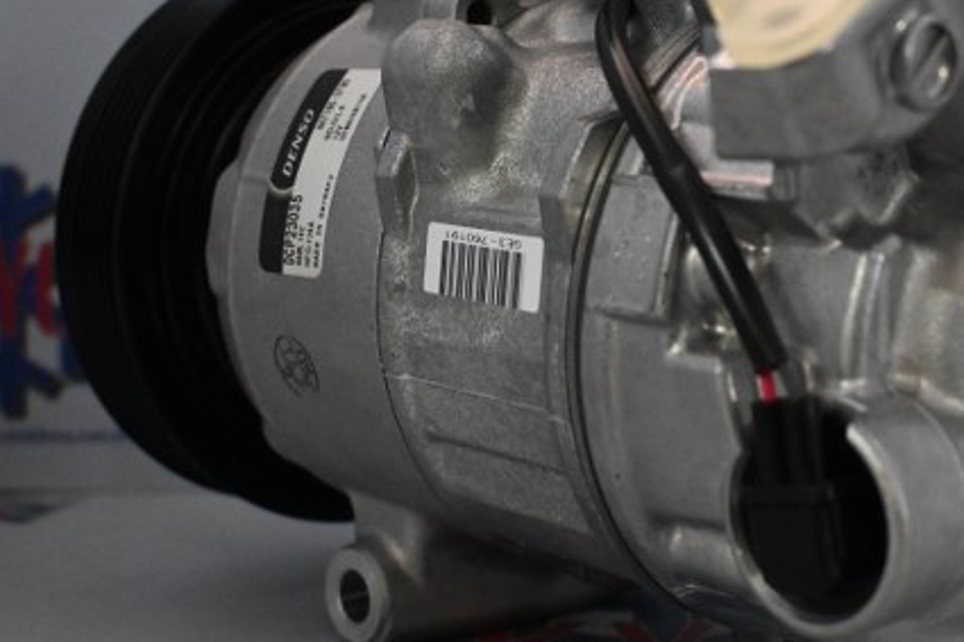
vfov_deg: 20.9
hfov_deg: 30.7
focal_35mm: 65
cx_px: 667
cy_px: 235
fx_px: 1738
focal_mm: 23
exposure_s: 1/60
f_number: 4.2
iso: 4000
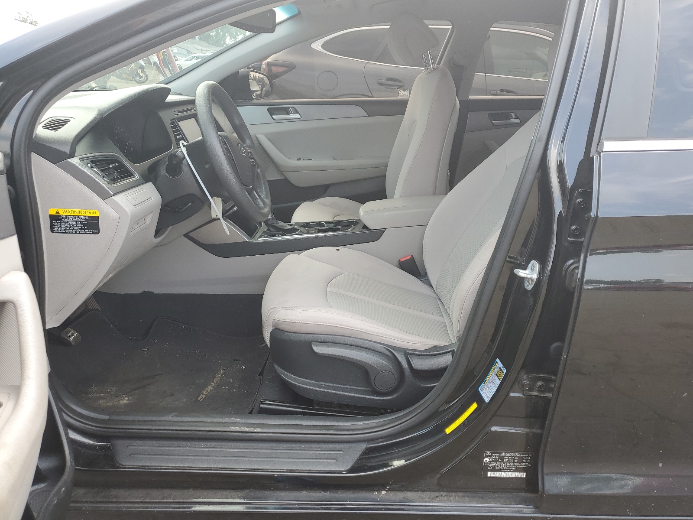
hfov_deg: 67.3
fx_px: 521
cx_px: 346
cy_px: 260
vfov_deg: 53.1
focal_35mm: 26
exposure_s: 1/192
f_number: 1.5
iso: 50
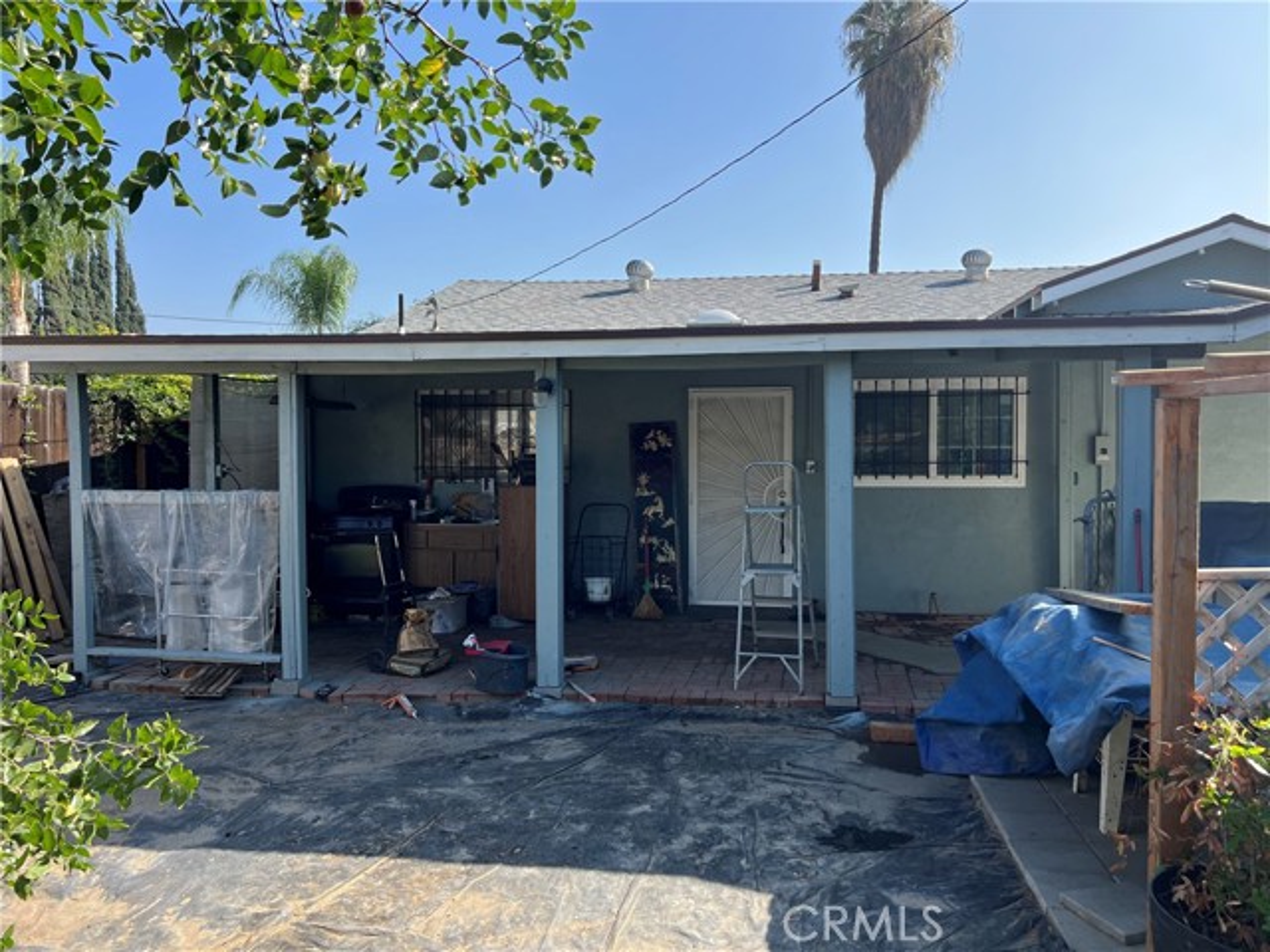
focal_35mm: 26
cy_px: 476
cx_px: 635
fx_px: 954
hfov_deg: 67.3
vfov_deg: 53.1
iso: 50
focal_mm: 5.7
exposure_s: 1/2083
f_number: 1.5
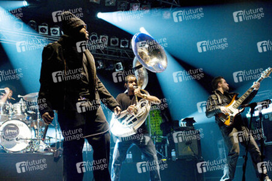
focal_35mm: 46
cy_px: 90
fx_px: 351
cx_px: 136
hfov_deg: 42.4
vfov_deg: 28.9
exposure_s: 1/250
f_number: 2.8
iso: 2000
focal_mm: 31
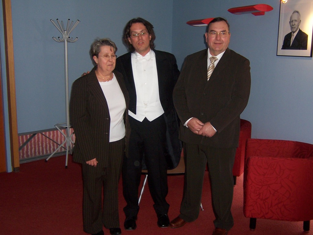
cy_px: 118
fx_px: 362
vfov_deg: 36.0
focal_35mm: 40
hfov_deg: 46.8
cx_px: 156
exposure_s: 1/60
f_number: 3.4
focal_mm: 6.7
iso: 140
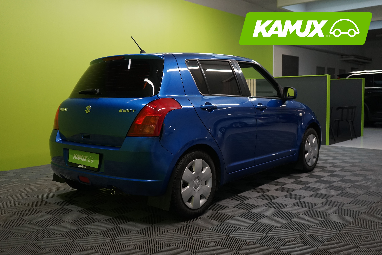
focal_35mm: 34
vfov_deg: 38.9
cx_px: 191
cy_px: 128
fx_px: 361
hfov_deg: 55.8
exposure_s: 1/50
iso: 1000
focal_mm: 34
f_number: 4
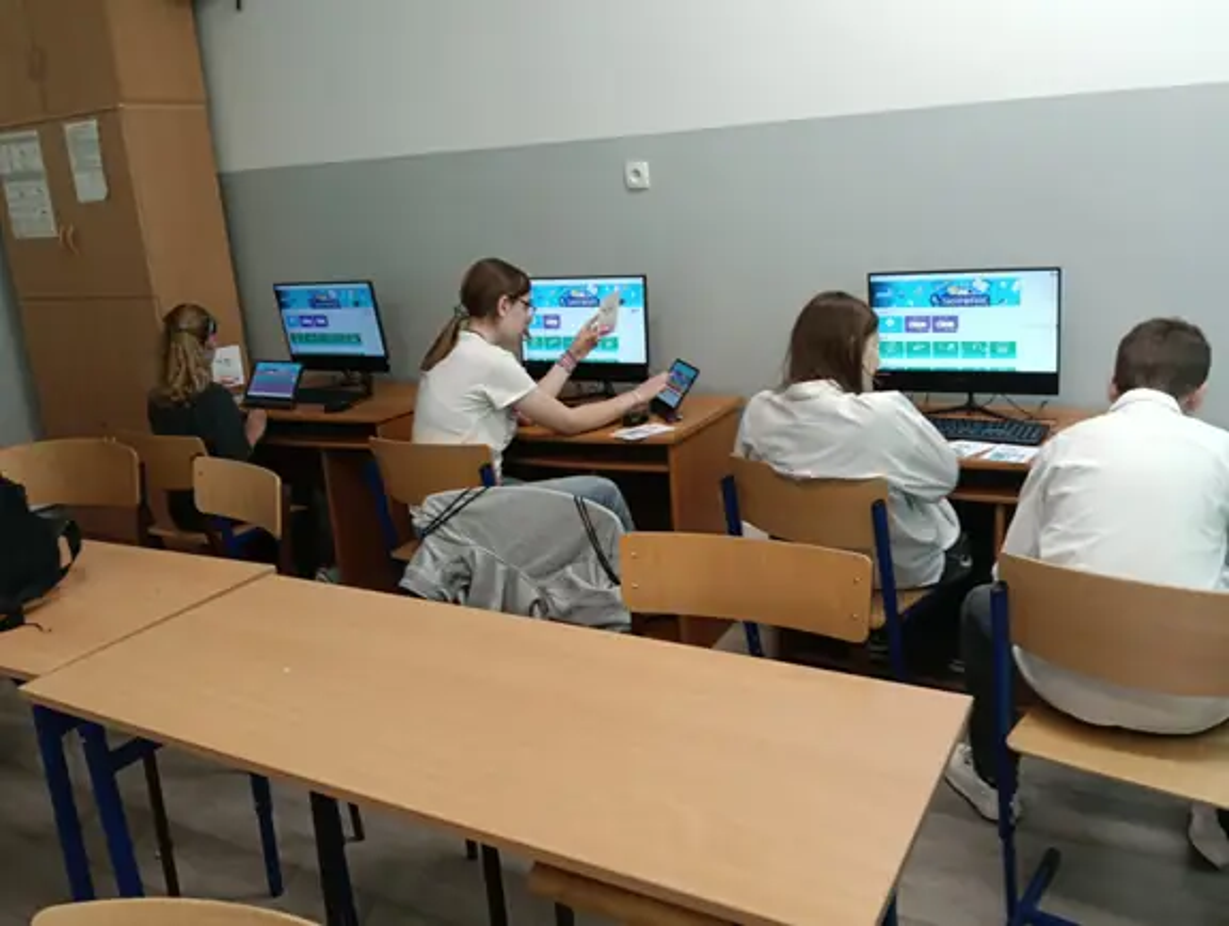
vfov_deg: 51.5
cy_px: 463
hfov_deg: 65.2
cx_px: 614
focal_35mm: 27
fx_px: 960
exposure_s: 1/33.3
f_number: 1.8
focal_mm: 3.98
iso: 125
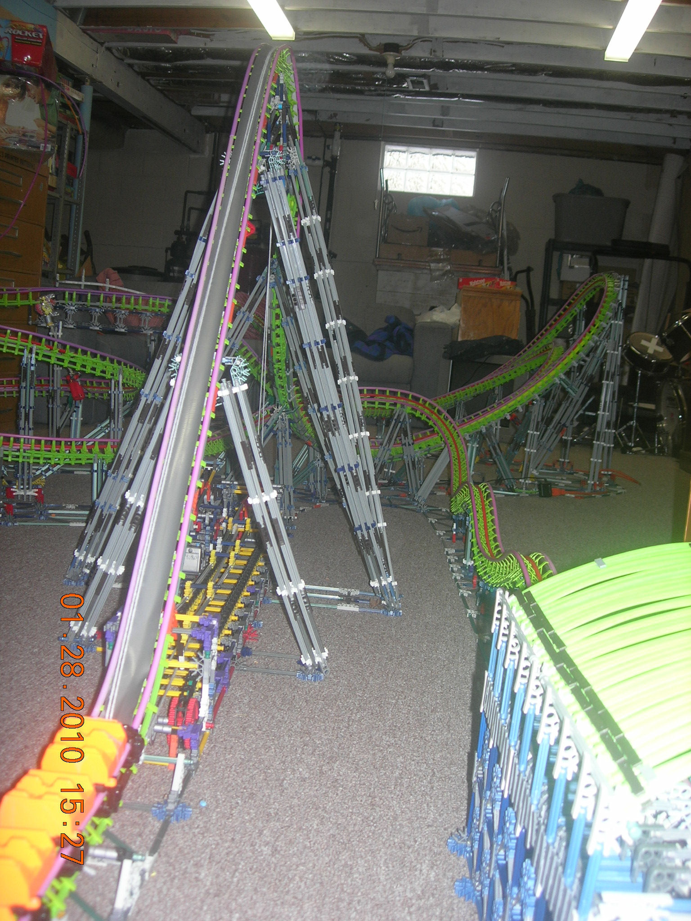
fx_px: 1011
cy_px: 460
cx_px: 346
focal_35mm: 38
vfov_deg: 49.0
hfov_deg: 37.7
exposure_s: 1/60.1
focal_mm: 7.8
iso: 64
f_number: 2.8
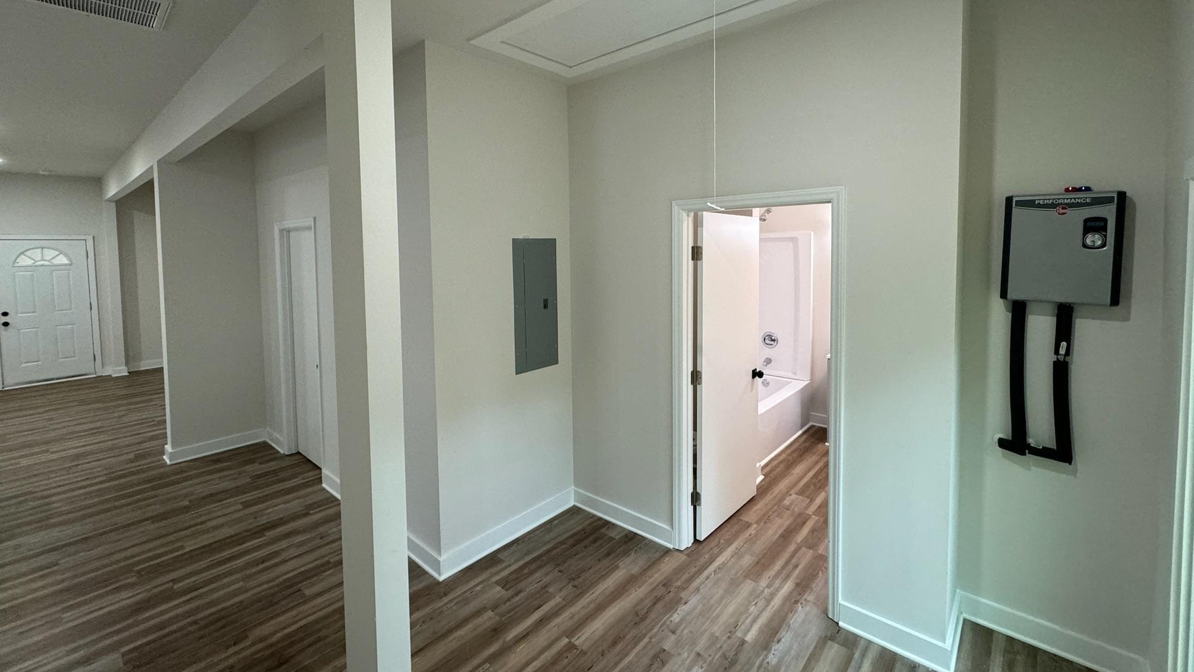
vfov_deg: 66.6
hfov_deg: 99.4
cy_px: 275
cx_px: 584
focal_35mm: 16
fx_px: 507
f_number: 2.2
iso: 200
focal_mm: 2.22
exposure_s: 1/60
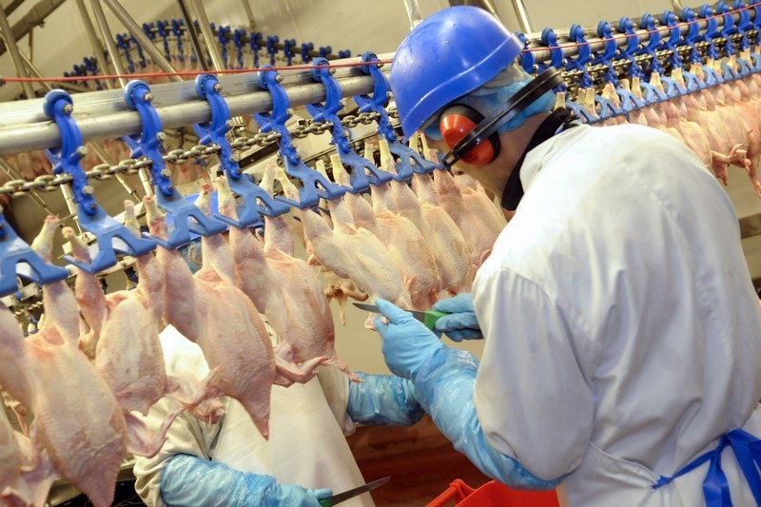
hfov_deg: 46.4
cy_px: 254
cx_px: 380
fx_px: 888
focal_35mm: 42
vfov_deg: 31.9
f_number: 3.2
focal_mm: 28
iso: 800
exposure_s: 1/125
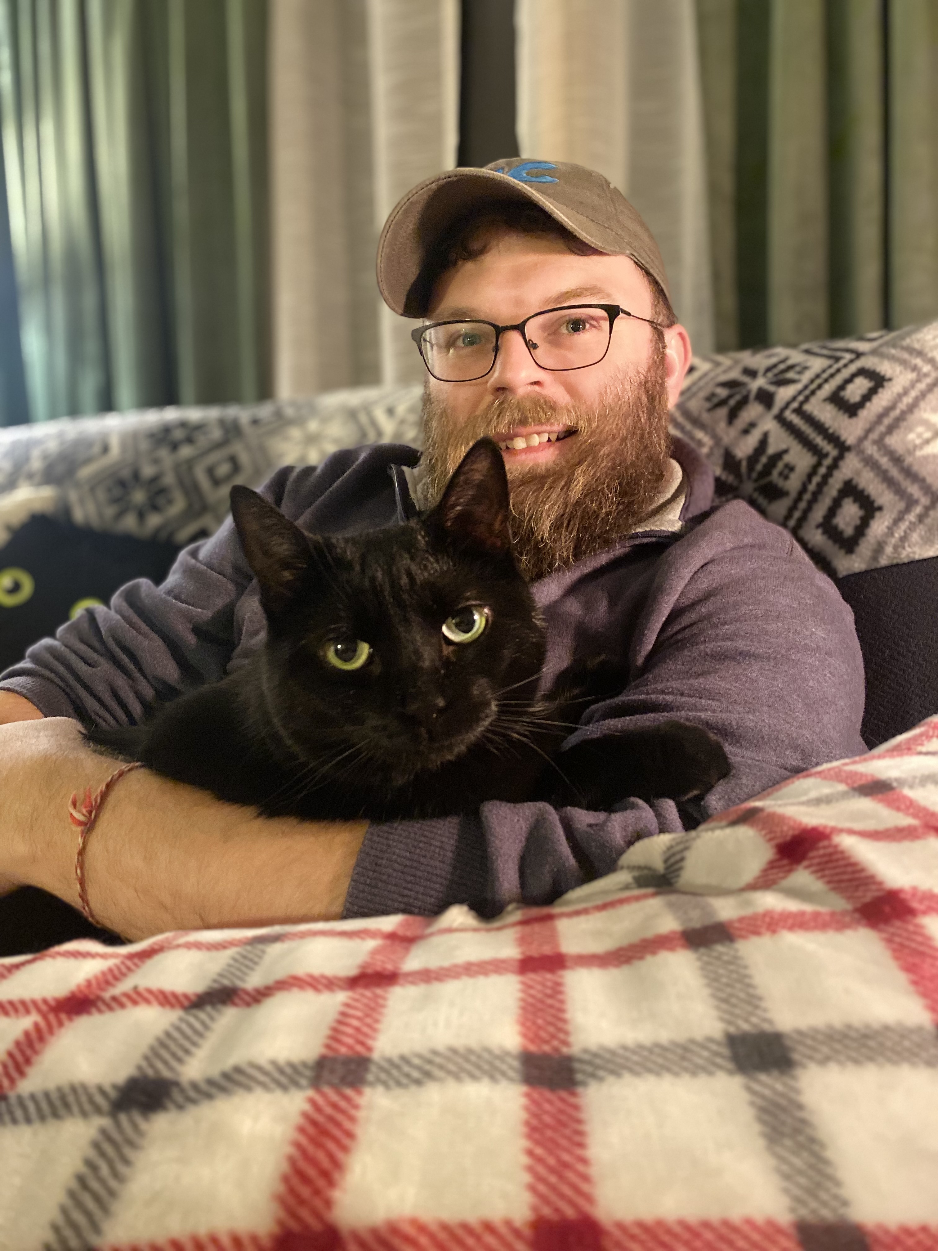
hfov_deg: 53.1
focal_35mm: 26
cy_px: 626
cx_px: 469
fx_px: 939
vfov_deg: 67.3
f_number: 1.8
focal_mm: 4.25
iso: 1000
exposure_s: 1/30
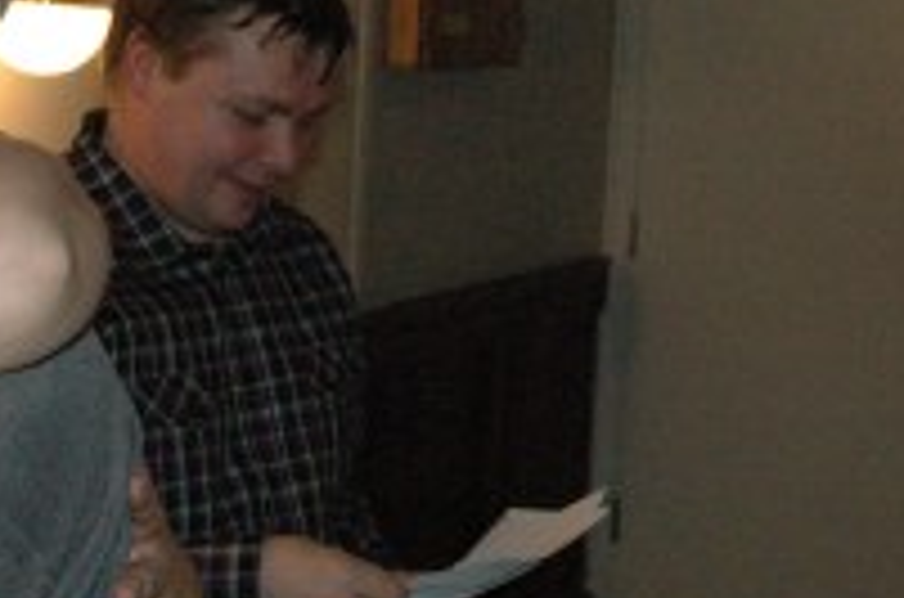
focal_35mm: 108
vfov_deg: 12.6
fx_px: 2706
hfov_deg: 17.8
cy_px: 121
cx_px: -243
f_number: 5
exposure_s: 1/125
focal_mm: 24
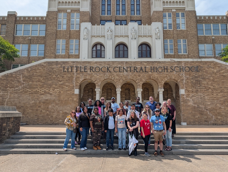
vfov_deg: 56.9
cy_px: 86
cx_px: 114
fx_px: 158
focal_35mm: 24
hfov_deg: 71.5
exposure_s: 1/1754
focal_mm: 6.9
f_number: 1.68
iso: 22
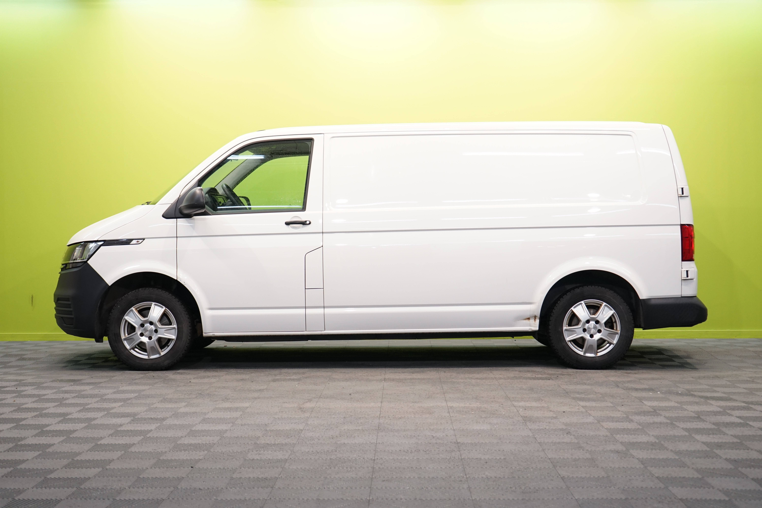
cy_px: 254
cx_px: 381
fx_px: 1079
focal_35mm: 51
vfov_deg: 26.5
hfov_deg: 38.9
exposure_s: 1/50
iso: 800
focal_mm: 51
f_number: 5
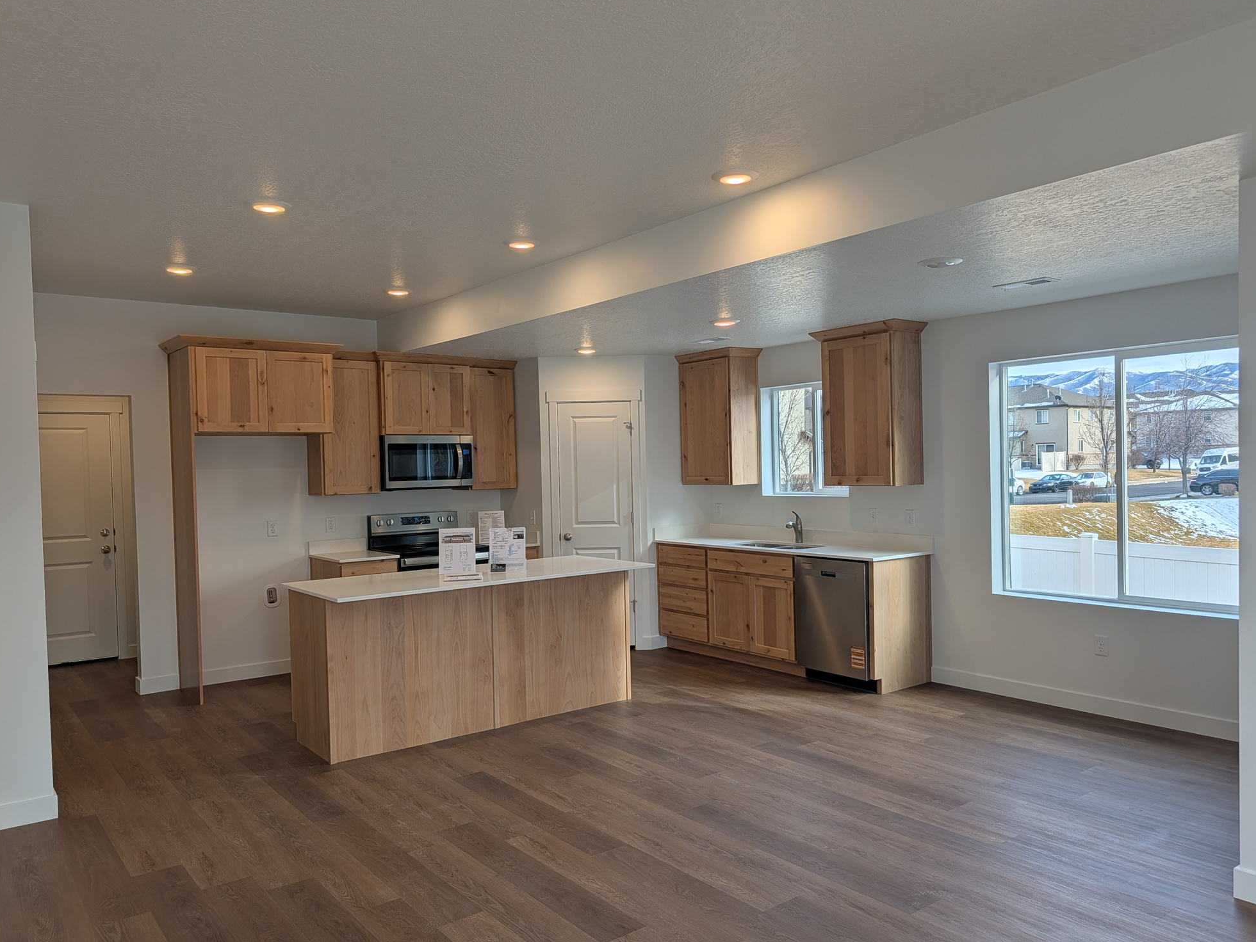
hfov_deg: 69.4
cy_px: 482
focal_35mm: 25
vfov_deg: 54.9
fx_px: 907
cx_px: 645
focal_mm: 6.9
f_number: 1.68
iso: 17
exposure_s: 1/962
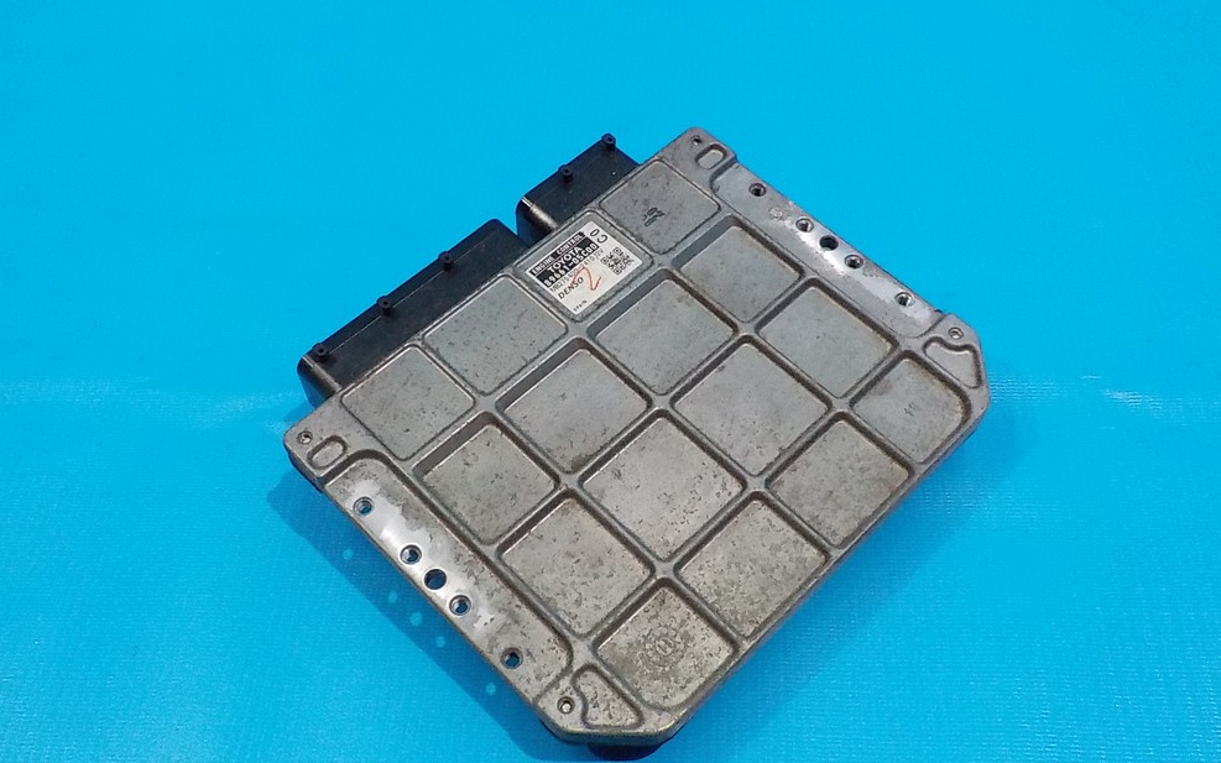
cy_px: 427
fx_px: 1098
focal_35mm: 33
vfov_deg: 38.3
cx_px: 609
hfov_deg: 58.1
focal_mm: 4.1
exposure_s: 1/100
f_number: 3.3
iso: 800
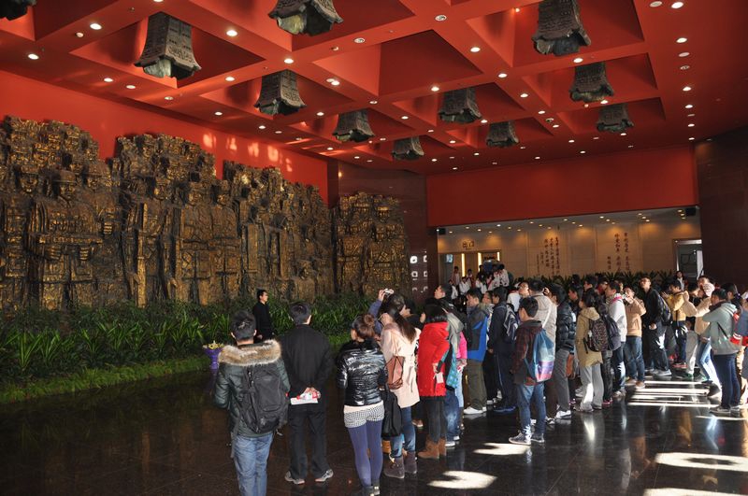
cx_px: 374
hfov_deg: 67.5
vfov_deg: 47.8
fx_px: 560
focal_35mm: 27
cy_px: 248
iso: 400
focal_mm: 18
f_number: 3.5
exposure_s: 1/60
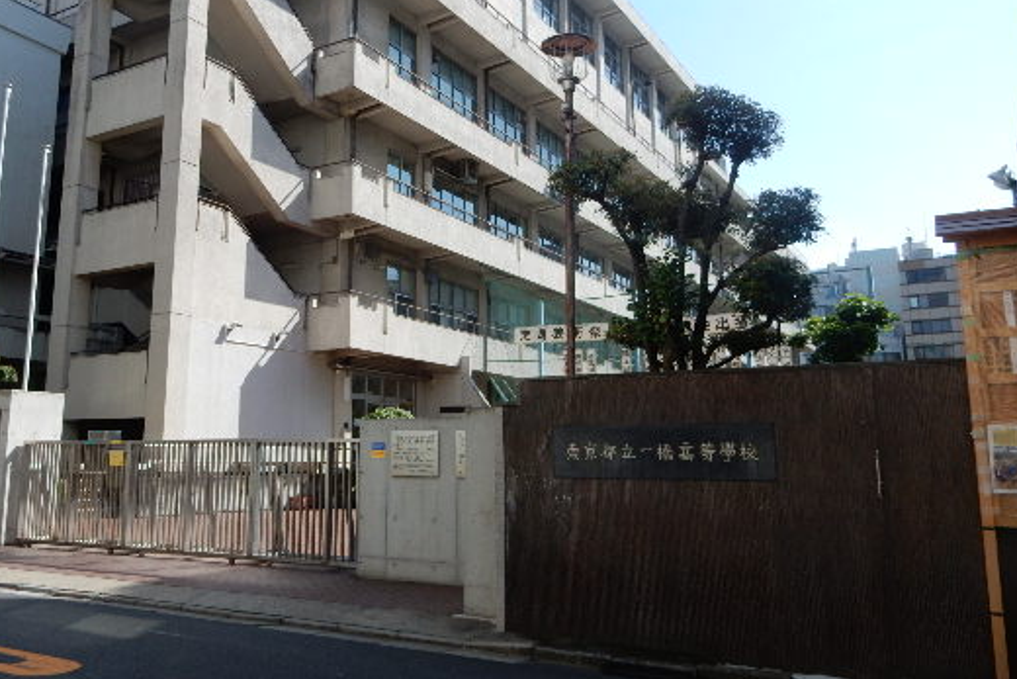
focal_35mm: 32
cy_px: 274
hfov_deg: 58.3
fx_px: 904
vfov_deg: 41.0
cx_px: 415
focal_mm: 4.5
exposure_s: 1/800
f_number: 3.7
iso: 125
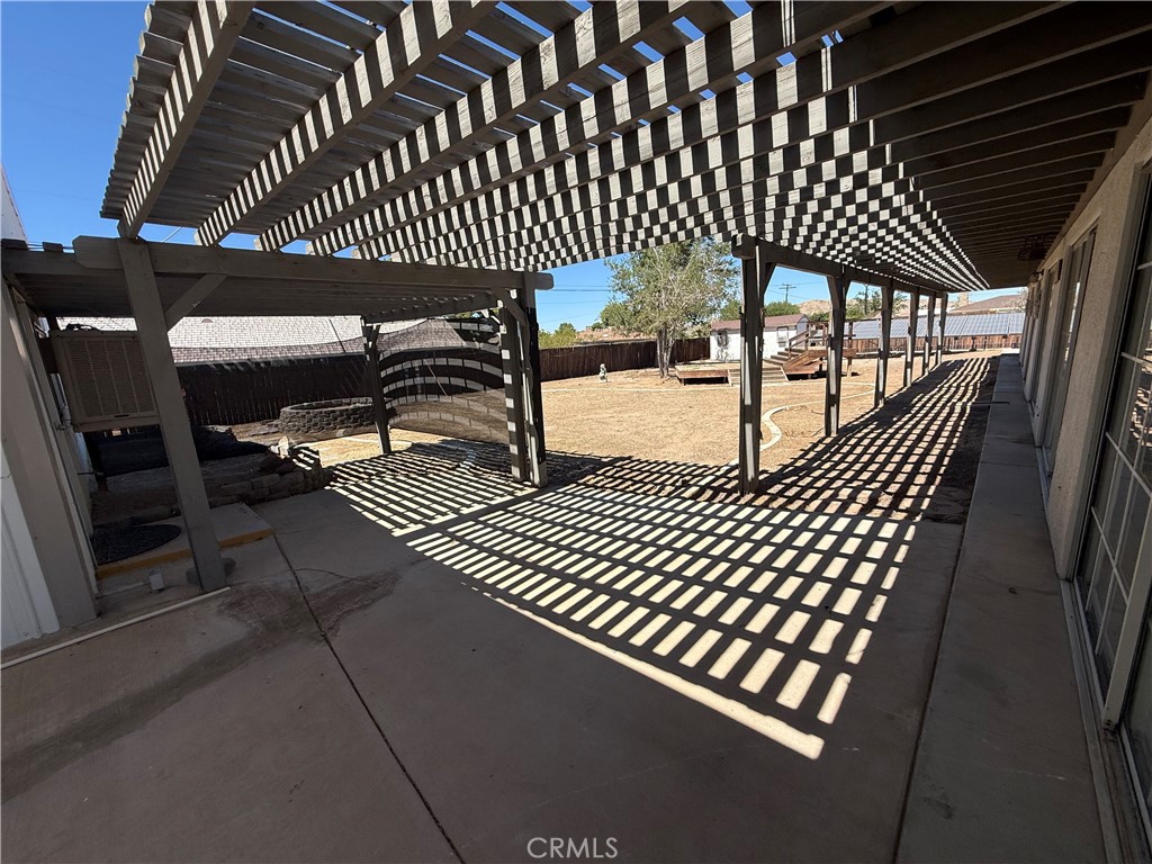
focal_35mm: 14
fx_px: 466
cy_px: 432
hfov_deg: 102.1
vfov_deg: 85.7
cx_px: 576
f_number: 2.2
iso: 50
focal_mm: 2.22
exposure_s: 1/2237
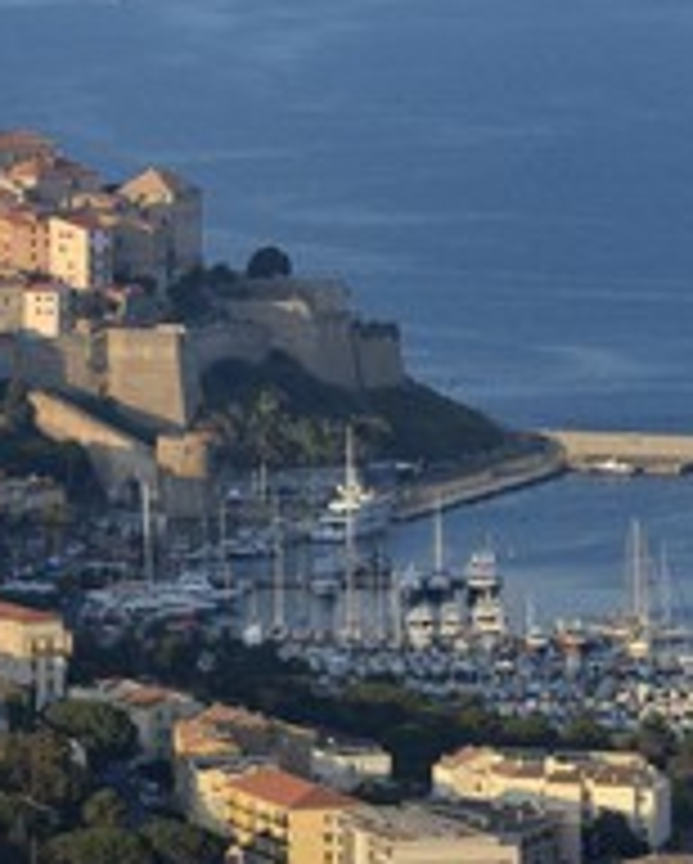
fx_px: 10495
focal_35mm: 410
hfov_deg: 3.8
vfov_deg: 4.7
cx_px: 225
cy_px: 540
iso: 200
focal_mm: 200
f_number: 10
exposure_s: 1/200
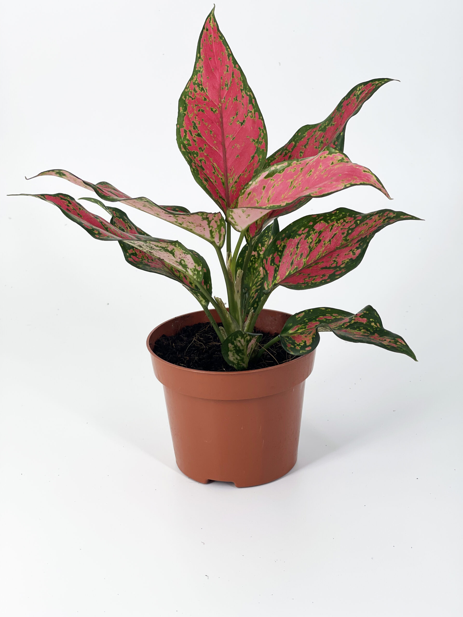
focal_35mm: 64
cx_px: 232
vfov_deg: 30.3
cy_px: 308
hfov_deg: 22.9
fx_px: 1141
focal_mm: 7.5
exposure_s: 1/237
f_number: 2.2
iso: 20
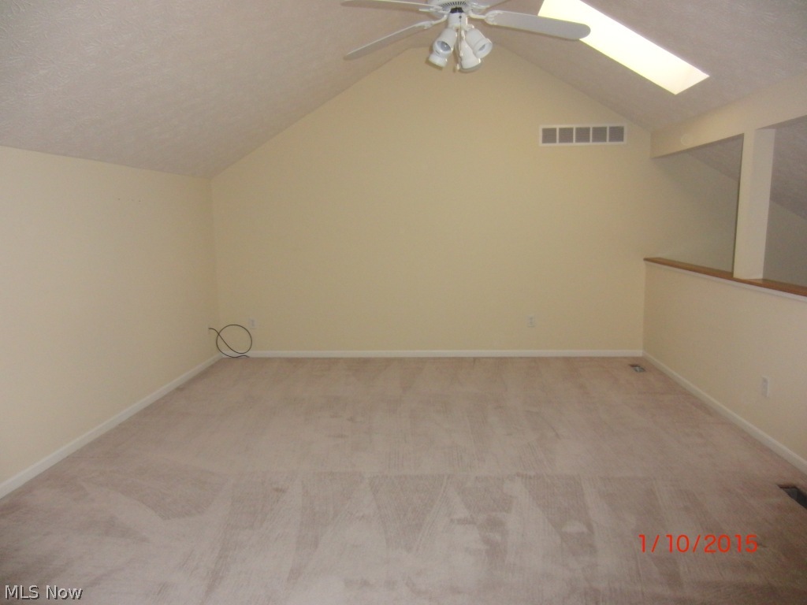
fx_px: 560
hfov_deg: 71.6
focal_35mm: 24
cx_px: 404
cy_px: 302
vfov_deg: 56.8
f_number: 3.2
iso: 400
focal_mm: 4.3
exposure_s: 1/60
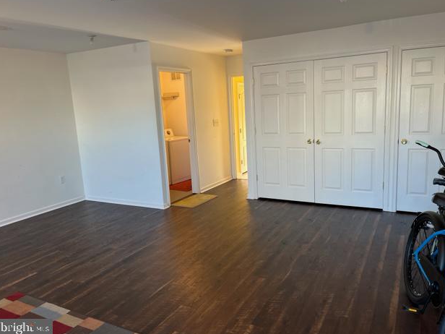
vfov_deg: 51.4
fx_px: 347
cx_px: 228
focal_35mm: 27
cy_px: 164
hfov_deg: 65.3
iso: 80
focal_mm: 5.1
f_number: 1.6
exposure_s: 1/60
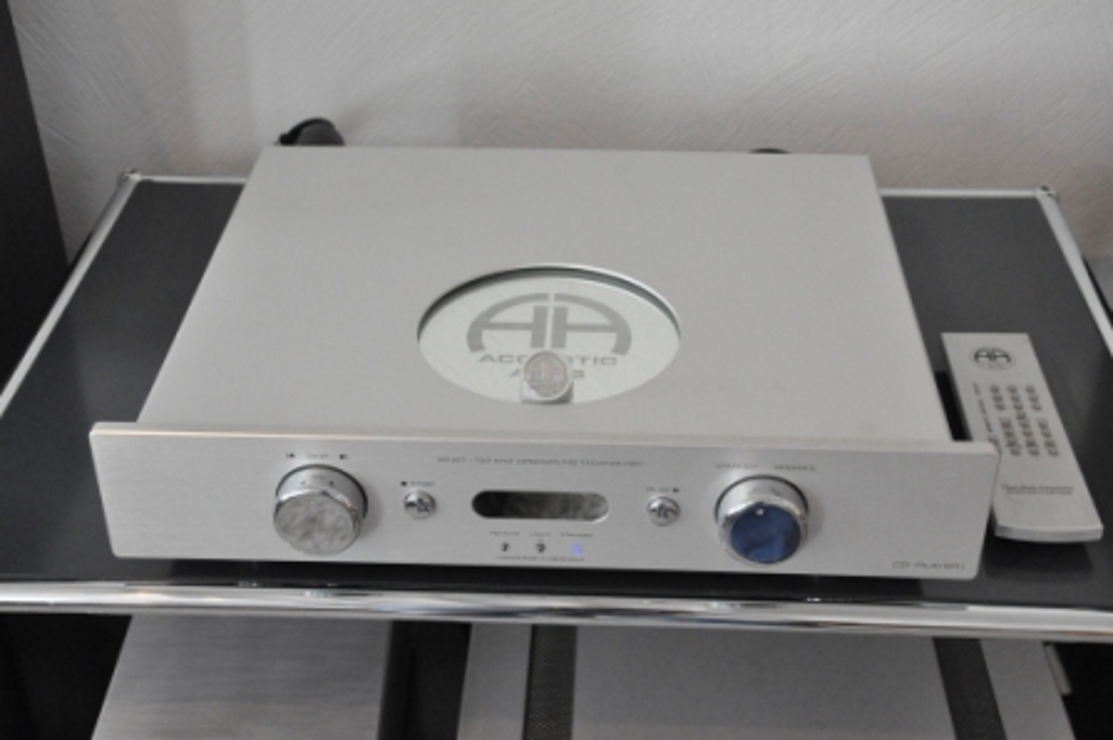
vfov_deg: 26.4
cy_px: 370
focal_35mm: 51
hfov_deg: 38.9
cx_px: 556
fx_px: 1576
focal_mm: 34
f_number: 9
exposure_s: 1/80
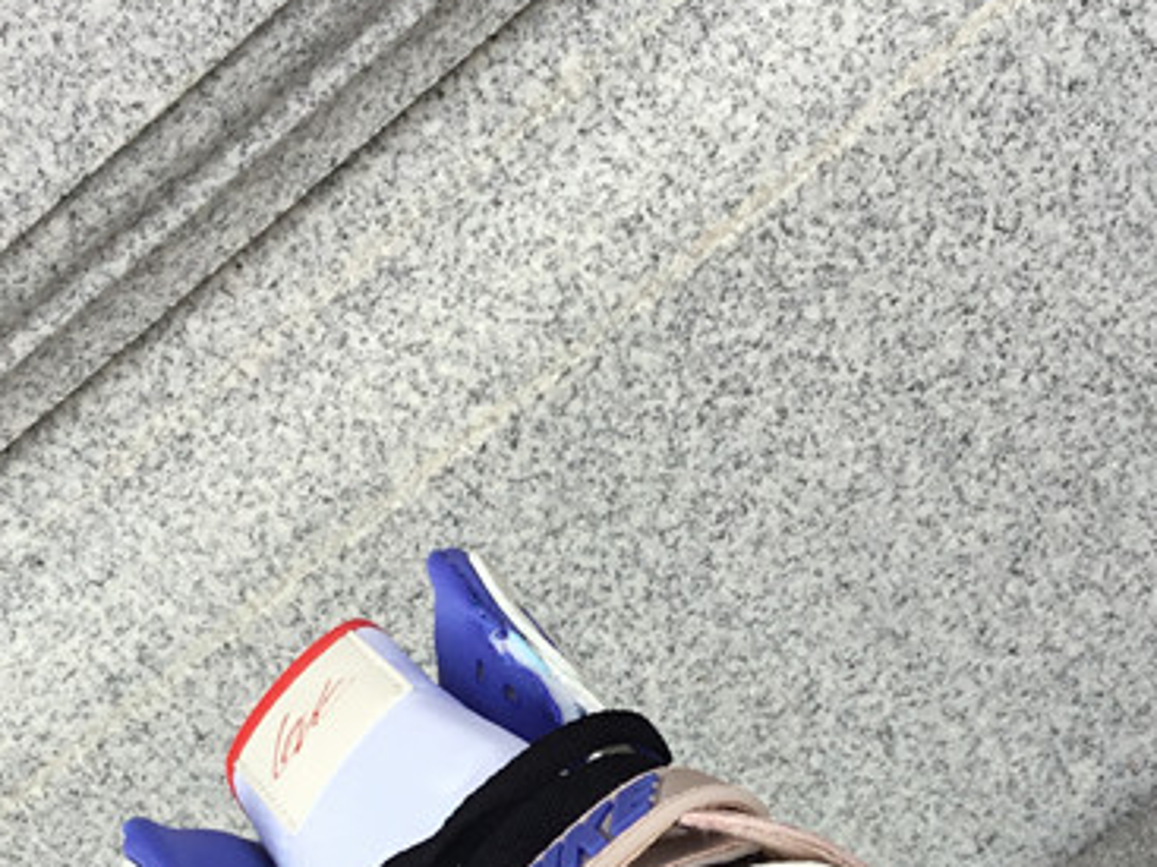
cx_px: 571
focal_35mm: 76
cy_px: 865
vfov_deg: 18.9
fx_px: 2539
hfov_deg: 25.7
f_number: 2.4
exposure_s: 1/166
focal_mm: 3.3
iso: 25
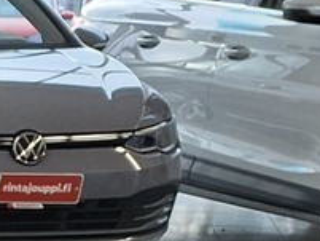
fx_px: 1526
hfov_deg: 8.6
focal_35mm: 165
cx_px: -806
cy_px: 685
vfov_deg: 7.9
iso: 50
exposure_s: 1/125
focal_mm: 5.54
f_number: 1.8
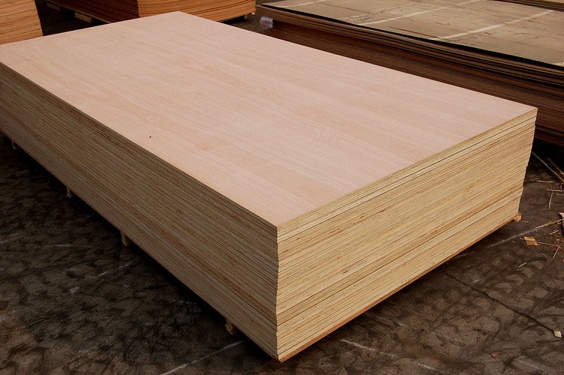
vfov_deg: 34.1
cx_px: 282
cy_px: 188
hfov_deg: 49.6
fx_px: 610
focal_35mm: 39
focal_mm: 26
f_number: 7.1
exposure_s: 1/1000
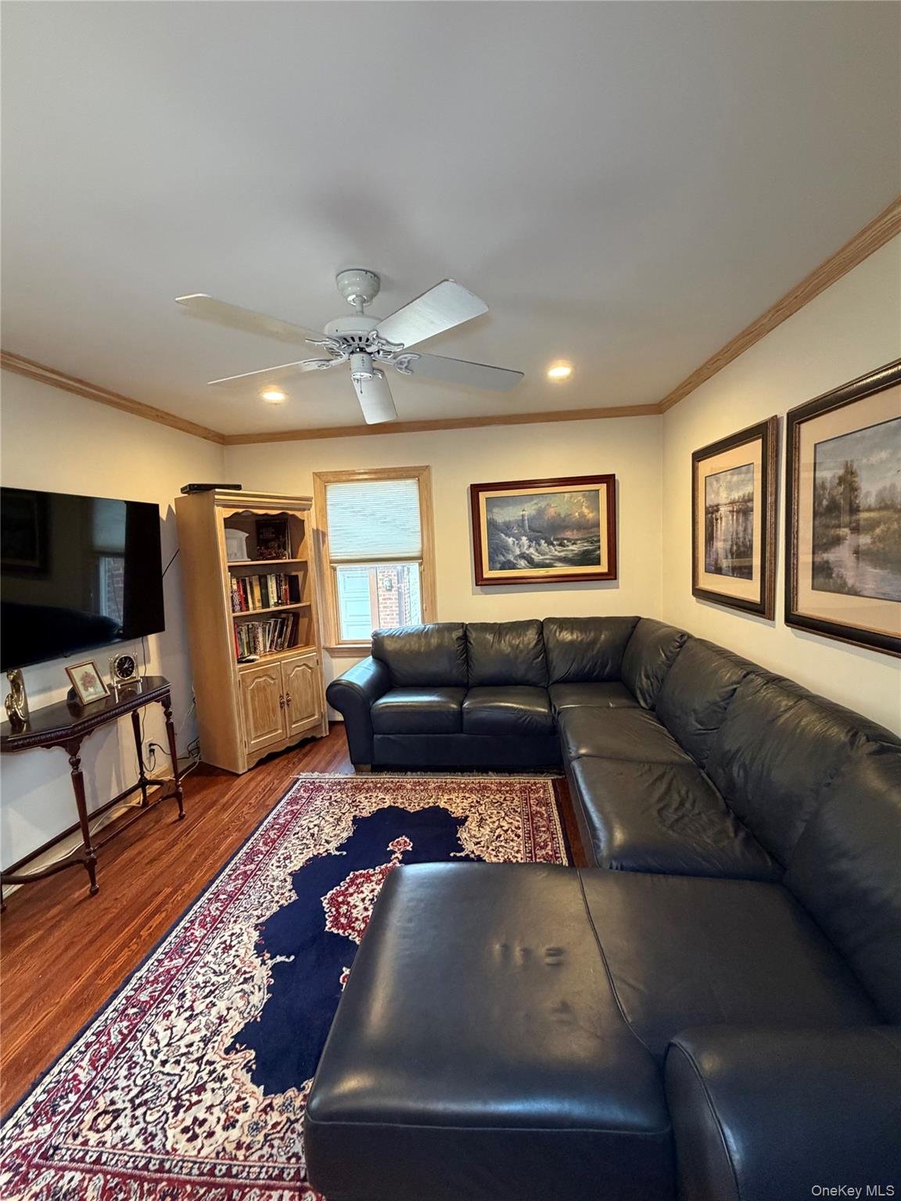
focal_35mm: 14
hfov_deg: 85.7
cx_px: 450
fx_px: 486
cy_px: 600
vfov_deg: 102.1
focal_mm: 2.22
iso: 500
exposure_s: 1/60
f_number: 2.2
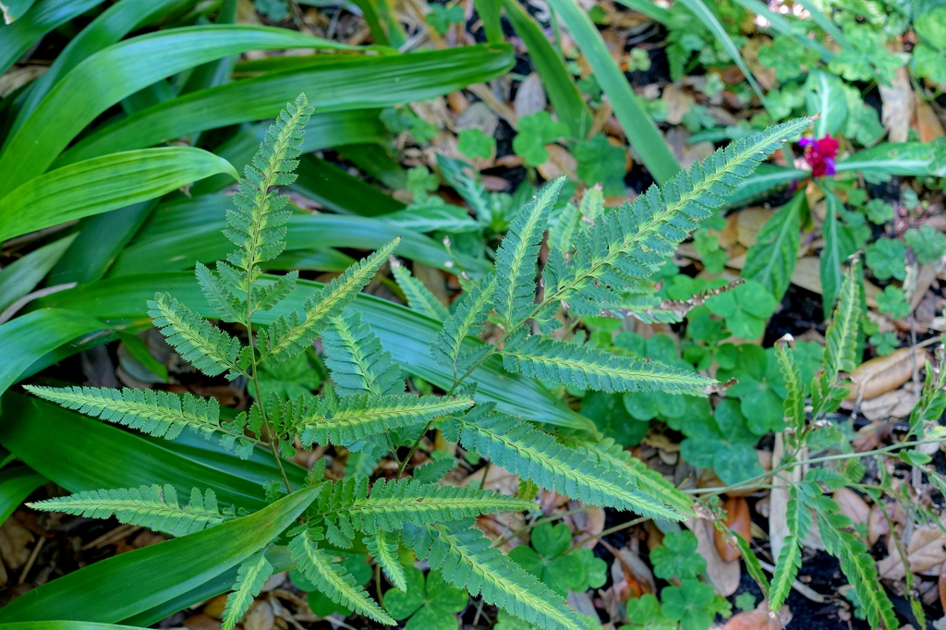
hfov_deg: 45.4
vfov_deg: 31.2
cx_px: 473
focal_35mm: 43
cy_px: 315
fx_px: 1130
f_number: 2.8
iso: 200
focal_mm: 15.74
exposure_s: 1/50
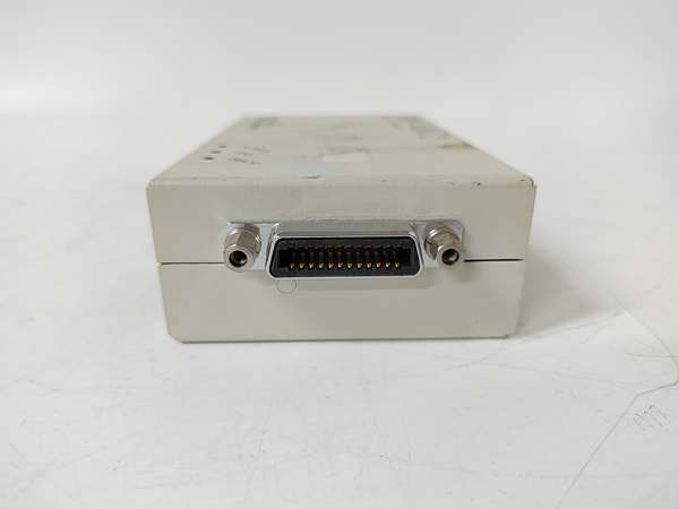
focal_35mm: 23
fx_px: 451
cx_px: 340
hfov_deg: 73.9
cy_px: 254
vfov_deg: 58.9
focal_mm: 5.52
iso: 1506
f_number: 1.9
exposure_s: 1/50
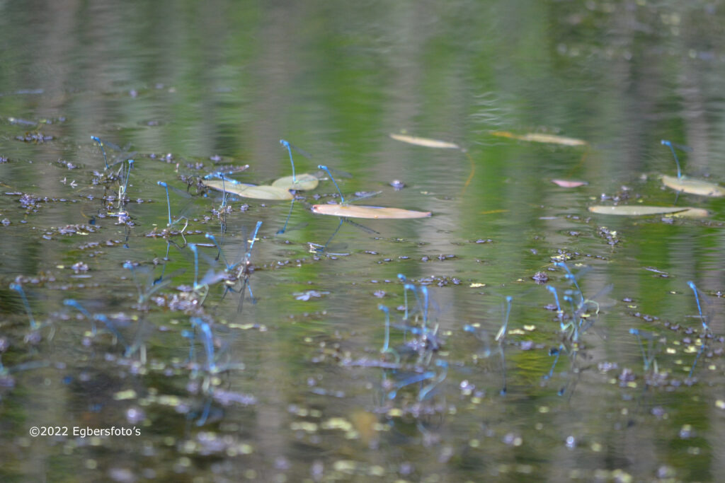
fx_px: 9063
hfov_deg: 4.6
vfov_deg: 3.1
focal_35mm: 450
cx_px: 362
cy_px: 242
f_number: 5.6
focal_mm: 300
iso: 900
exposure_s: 1/500
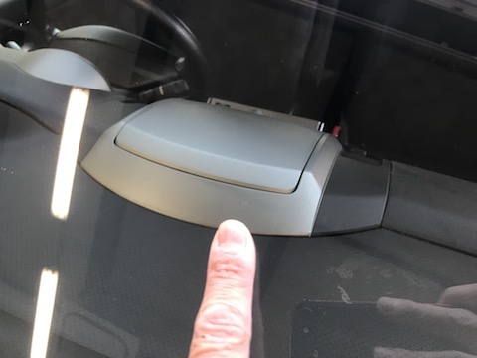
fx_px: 386
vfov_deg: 49.7
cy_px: 179
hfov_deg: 63.4
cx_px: 238
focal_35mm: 28
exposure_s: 1/17
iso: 40
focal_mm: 3.99
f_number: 1.8
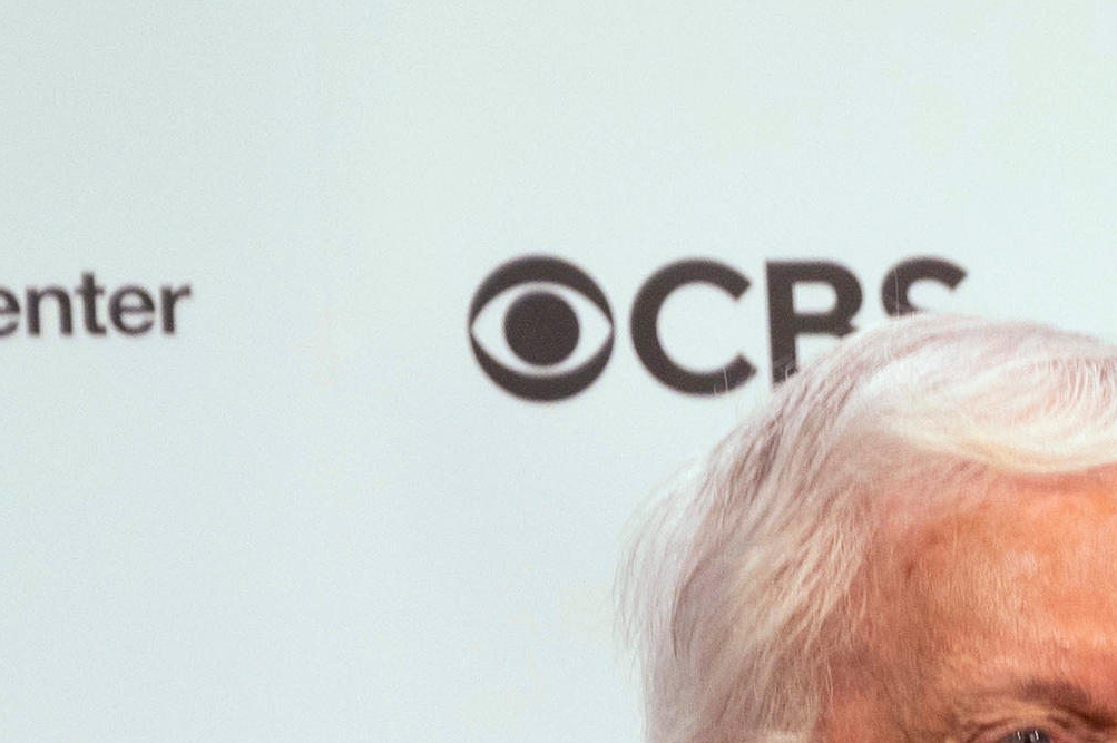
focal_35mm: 299
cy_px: 1753
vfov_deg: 4.5
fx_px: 9269
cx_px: 1848
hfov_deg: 6.8
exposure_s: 1/250
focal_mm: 60
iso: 1250
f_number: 5.6
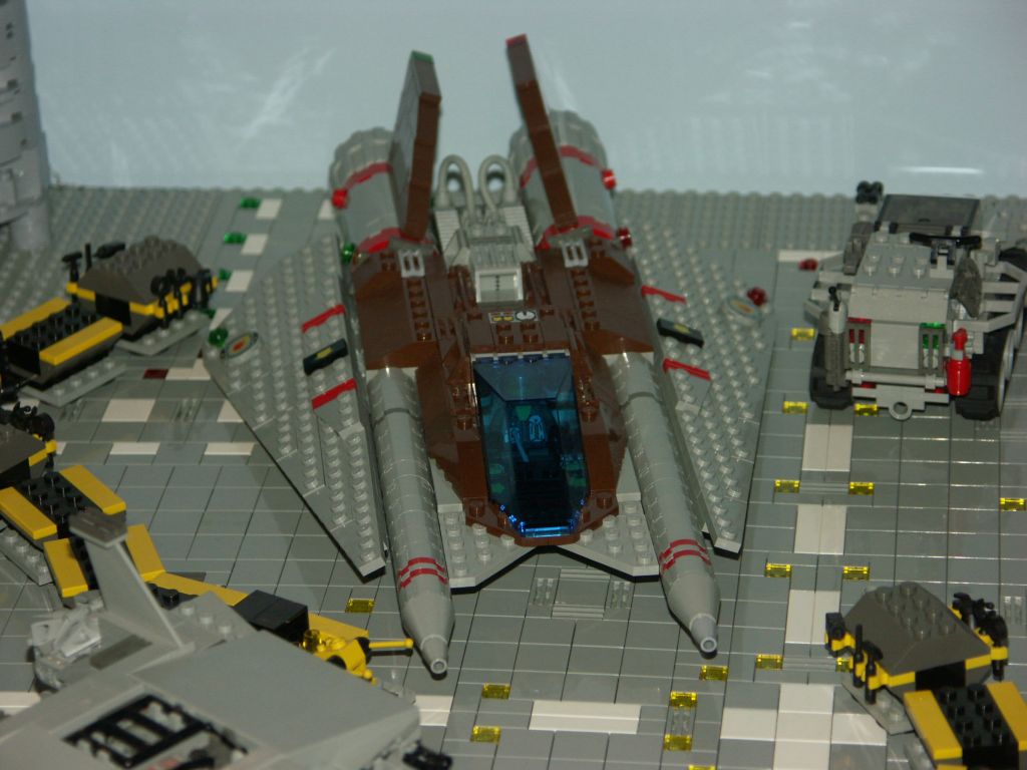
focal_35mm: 134
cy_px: 385
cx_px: 514
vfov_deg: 11.1
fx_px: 3976
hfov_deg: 14.7
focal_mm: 34.15
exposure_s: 1/125
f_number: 3.2
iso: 200
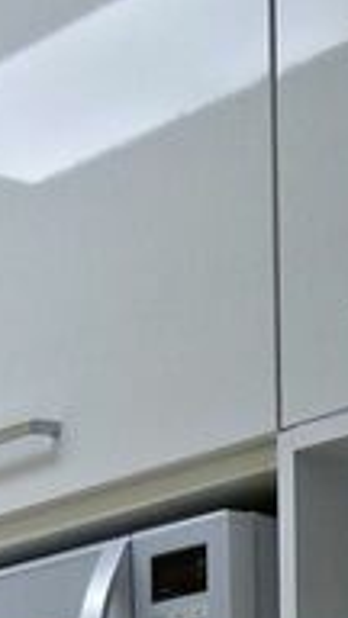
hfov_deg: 8.9
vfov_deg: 14.0
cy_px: 1123
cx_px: 55
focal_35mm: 136
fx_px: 2231
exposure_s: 1/40
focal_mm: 4.1
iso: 80
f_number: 3.3
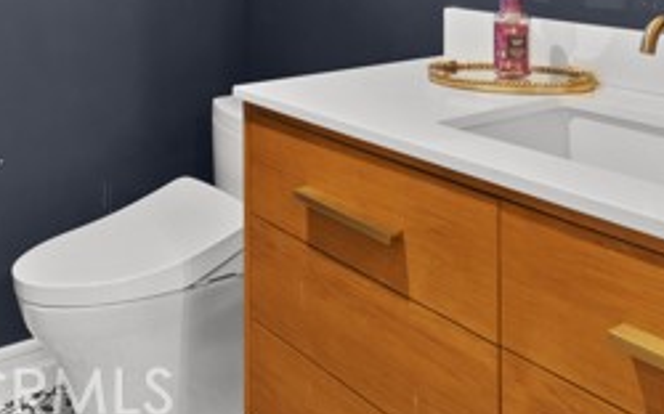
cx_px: 313
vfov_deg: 23.7
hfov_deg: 41.1
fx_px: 886
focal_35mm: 49
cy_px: -102
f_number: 8
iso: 250
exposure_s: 3
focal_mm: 20
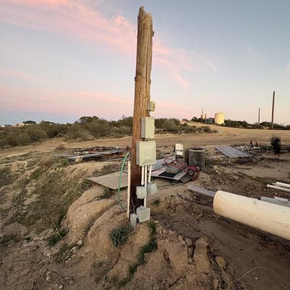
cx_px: 147
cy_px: 135
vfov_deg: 83.8
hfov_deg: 84.0
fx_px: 161
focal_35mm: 17
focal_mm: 2.22
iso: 250
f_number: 2.2
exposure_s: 1/64
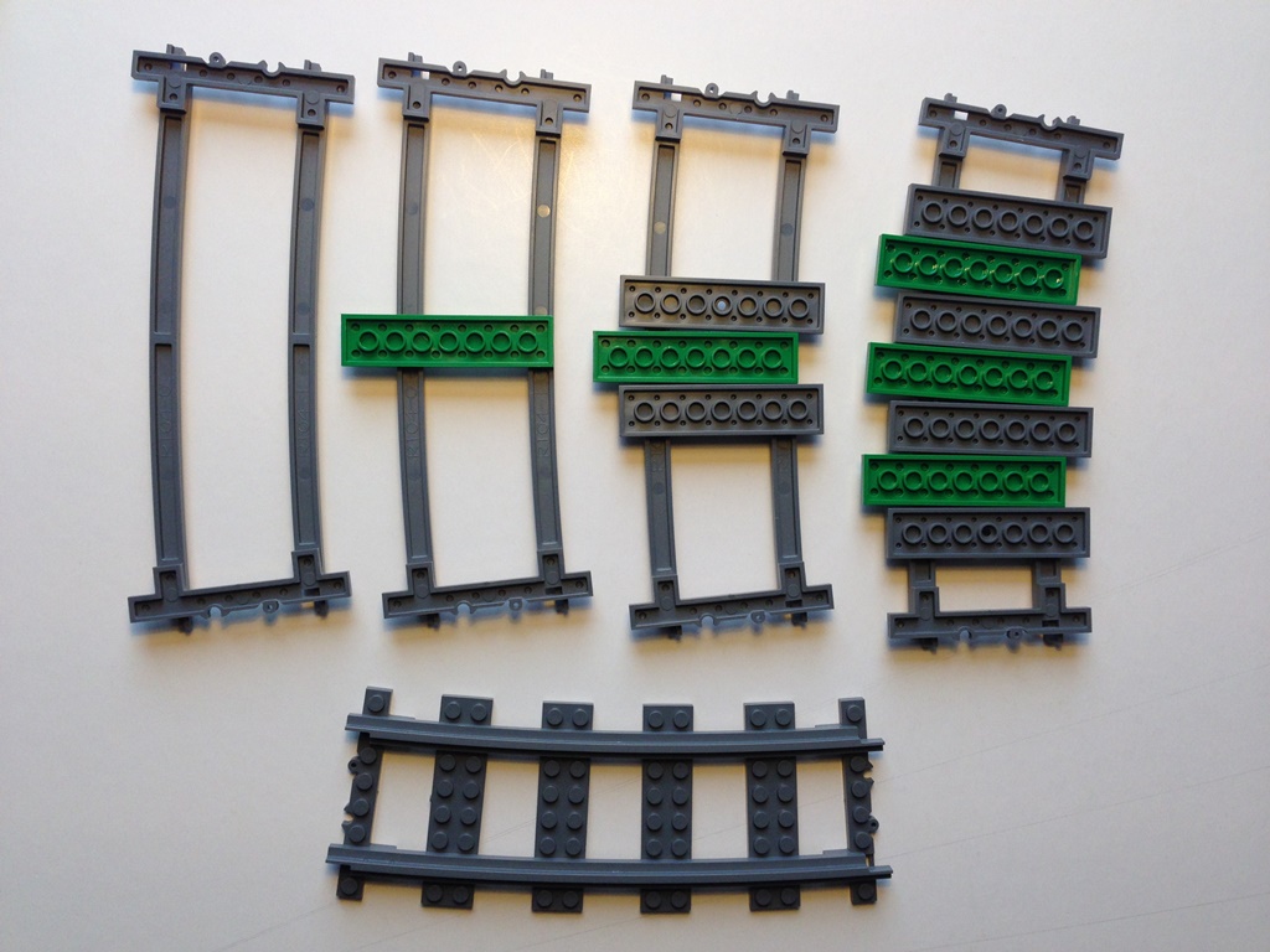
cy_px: 476
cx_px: 635
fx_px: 1211
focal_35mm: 33
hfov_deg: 55.4
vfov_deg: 42.9
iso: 80
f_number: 2.4
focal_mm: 4.12
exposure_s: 1/120
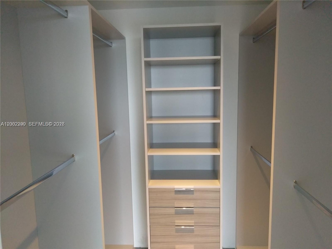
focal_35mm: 20
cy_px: 124
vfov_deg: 66.0
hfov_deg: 81.7
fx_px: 192
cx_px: 166
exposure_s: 1/30
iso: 572
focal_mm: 3.46
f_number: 2.2
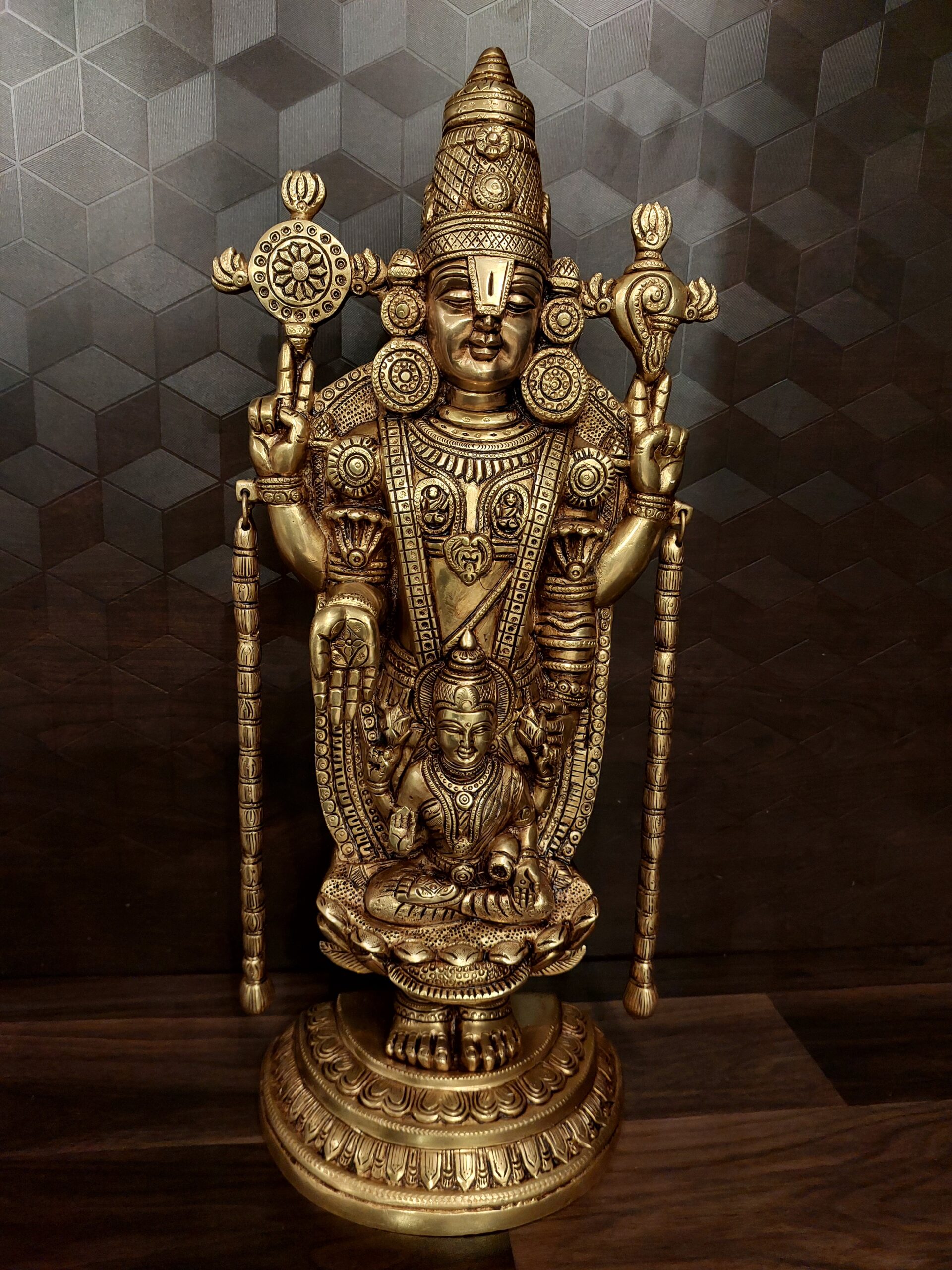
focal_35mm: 23
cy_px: 635
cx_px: 476
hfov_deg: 58.9
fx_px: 843
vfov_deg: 73.9
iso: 160
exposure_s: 1/50
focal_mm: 5.06
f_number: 1.8
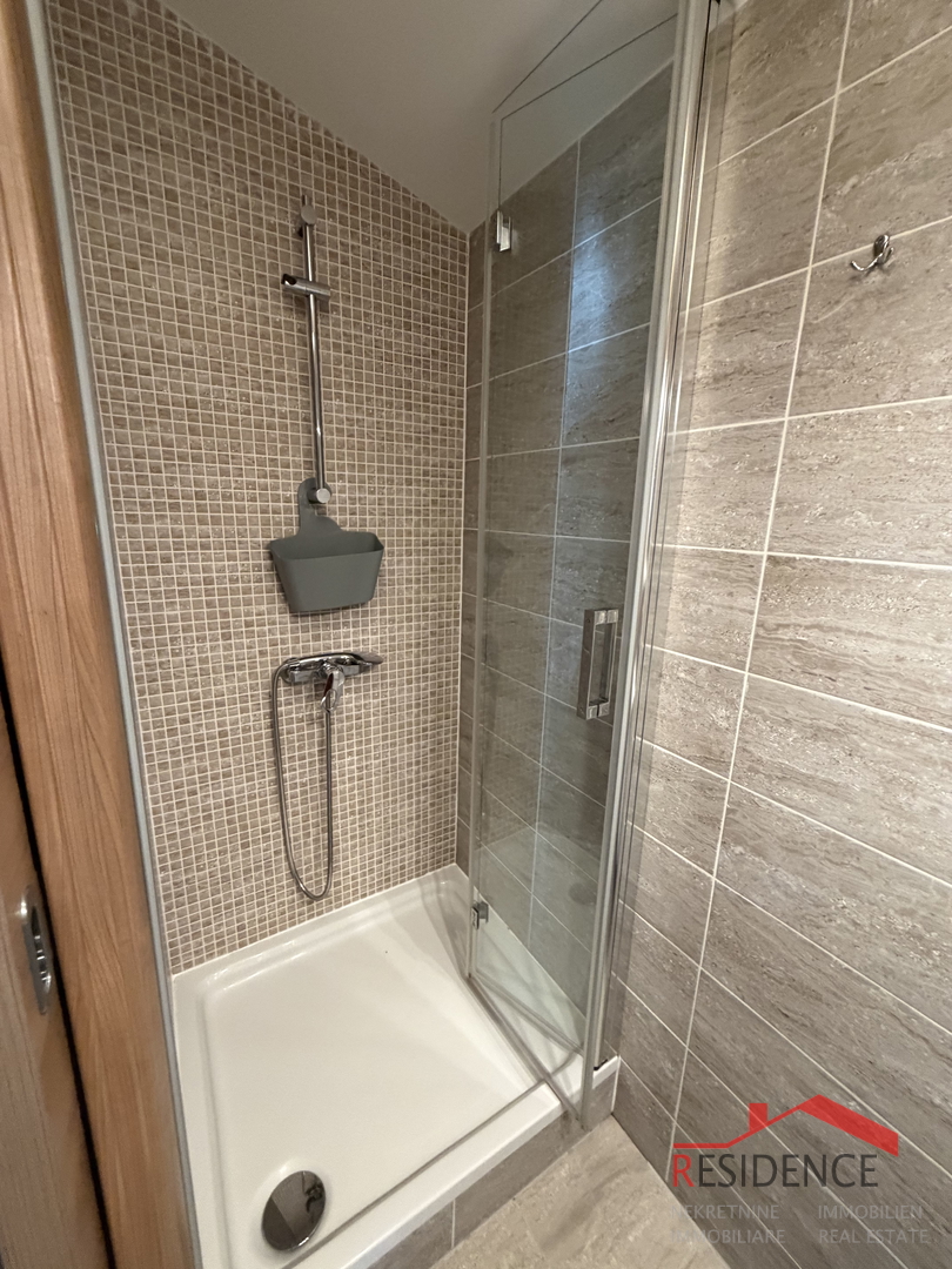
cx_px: 476
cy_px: 634
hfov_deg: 85.7
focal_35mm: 14
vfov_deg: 102.1
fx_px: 513
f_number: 2.2
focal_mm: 2.22
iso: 500
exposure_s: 1/50
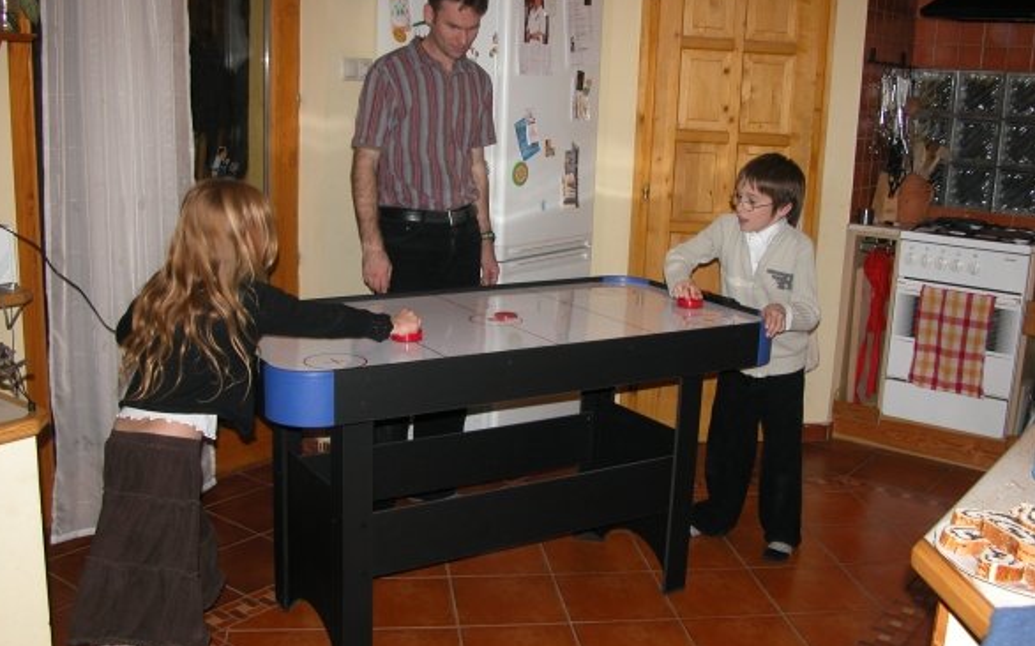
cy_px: 318
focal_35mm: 38
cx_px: 507
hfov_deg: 51.5
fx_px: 1072
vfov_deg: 33.6
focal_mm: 8.9
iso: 100
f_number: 2.8
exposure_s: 1/60
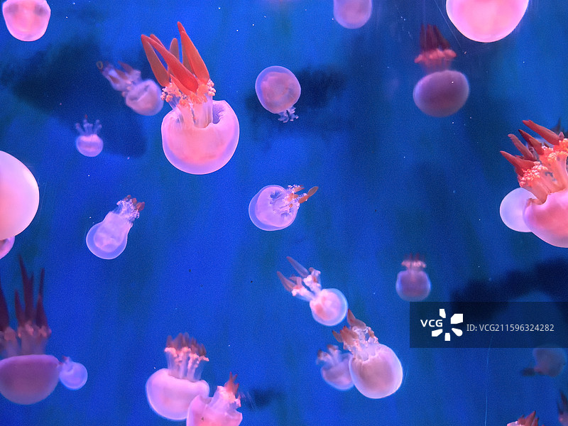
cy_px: 213
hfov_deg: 50.1
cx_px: 284
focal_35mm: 37
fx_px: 607
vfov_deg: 38.7
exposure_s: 1/395
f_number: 2
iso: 2000
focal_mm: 6.98
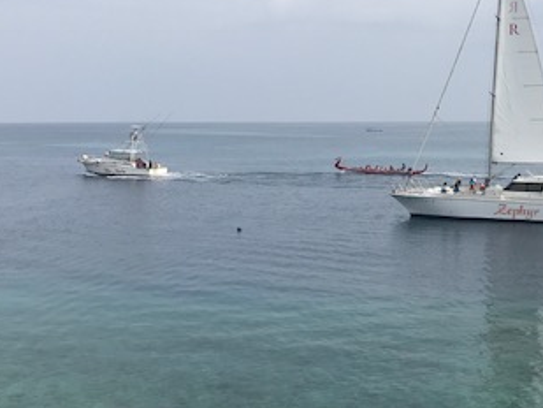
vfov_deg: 25.2
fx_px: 910
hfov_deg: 33.0
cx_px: 355
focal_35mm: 58
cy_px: 171
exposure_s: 1/3546
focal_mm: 3.99
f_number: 1.8
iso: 20
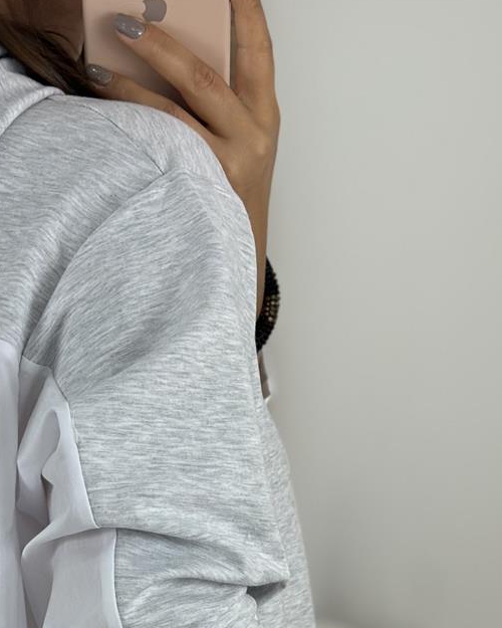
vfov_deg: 15.3
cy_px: 797
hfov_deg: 12.8
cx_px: 94
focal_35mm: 120
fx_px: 2229
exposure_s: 1/395
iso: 80
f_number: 1.78
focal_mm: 6.86
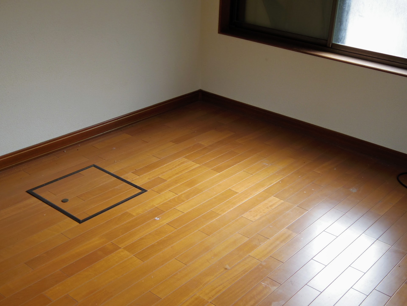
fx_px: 553
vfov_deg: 30.9
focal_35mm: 47
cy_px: 153
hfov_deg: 40.4
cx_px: 204
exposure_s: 1/100
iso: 125
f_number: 1.9
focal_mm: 8.5
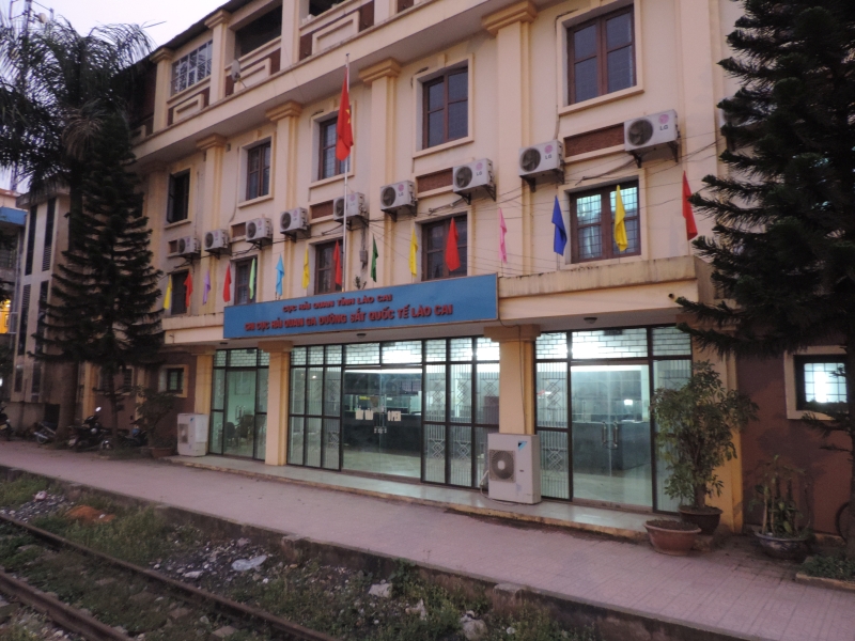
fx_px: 593
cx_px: 428
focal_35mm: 24
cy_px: 320
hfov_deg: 71.6
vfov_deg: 56.8
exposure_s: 1/8
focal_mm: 4.3
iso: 640
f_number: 3
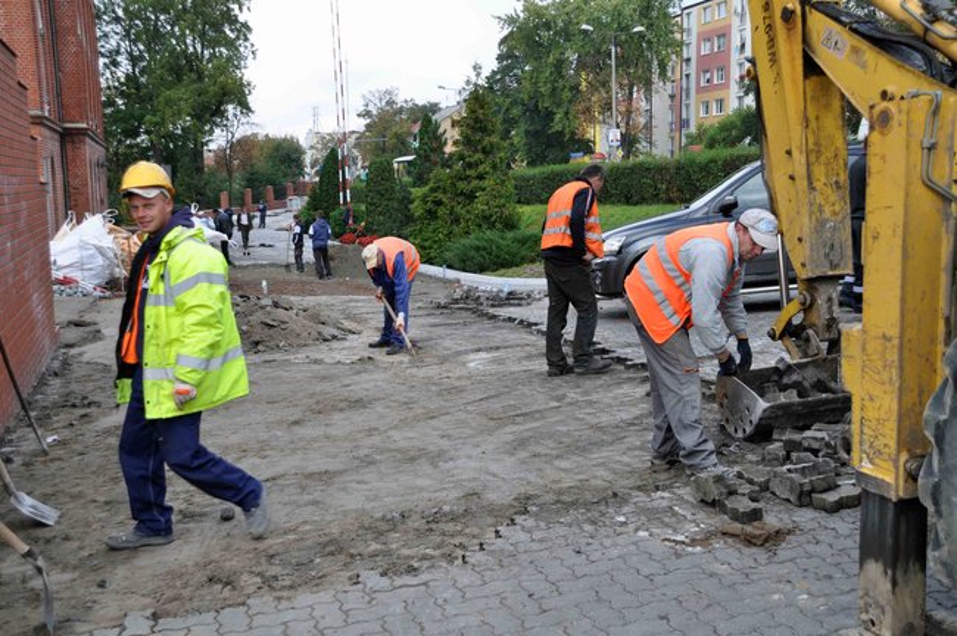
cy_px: 318
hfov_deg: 51.3
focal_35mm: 38
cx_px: 478
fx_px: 996
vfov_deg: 35.4
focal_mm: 25
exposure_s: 1/160
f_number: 6.3
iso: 200
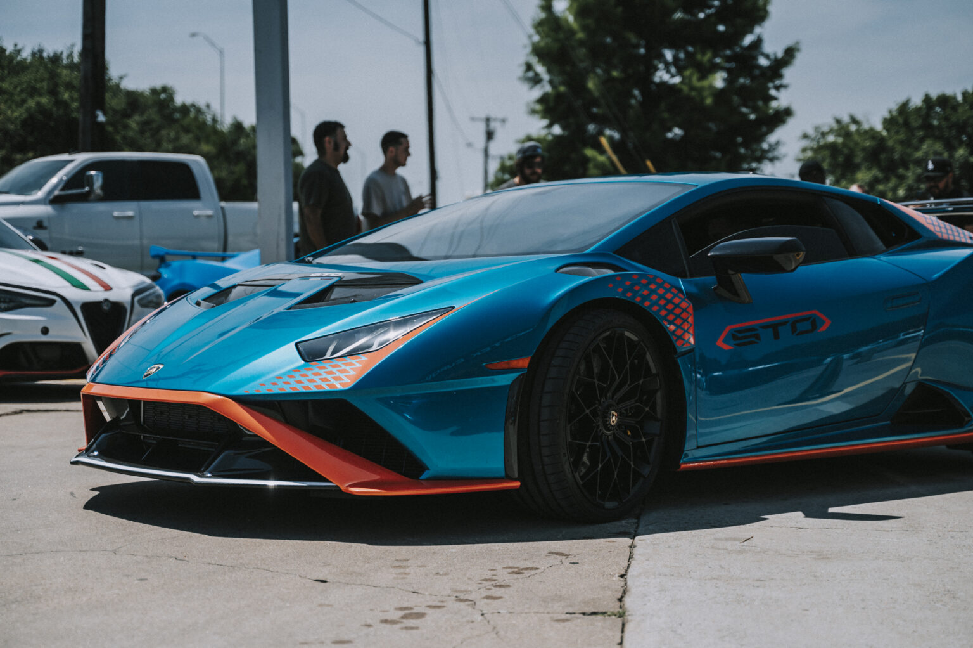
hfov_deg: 35.1
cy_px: 324
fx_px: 1540
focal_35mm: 57
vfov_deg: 23.7
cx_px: 486
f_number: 2.8
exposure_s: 1/3200
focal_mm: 57
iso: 125
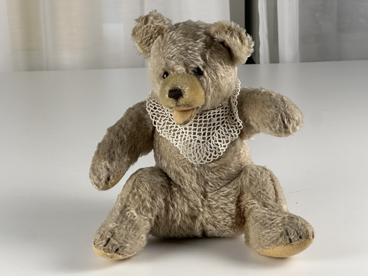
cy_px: 138
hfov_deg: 25.3
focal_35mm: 77
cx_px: 184
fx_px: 819
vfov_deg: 19.1
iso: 100
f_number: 2.8
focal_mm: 9
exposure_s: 1/100
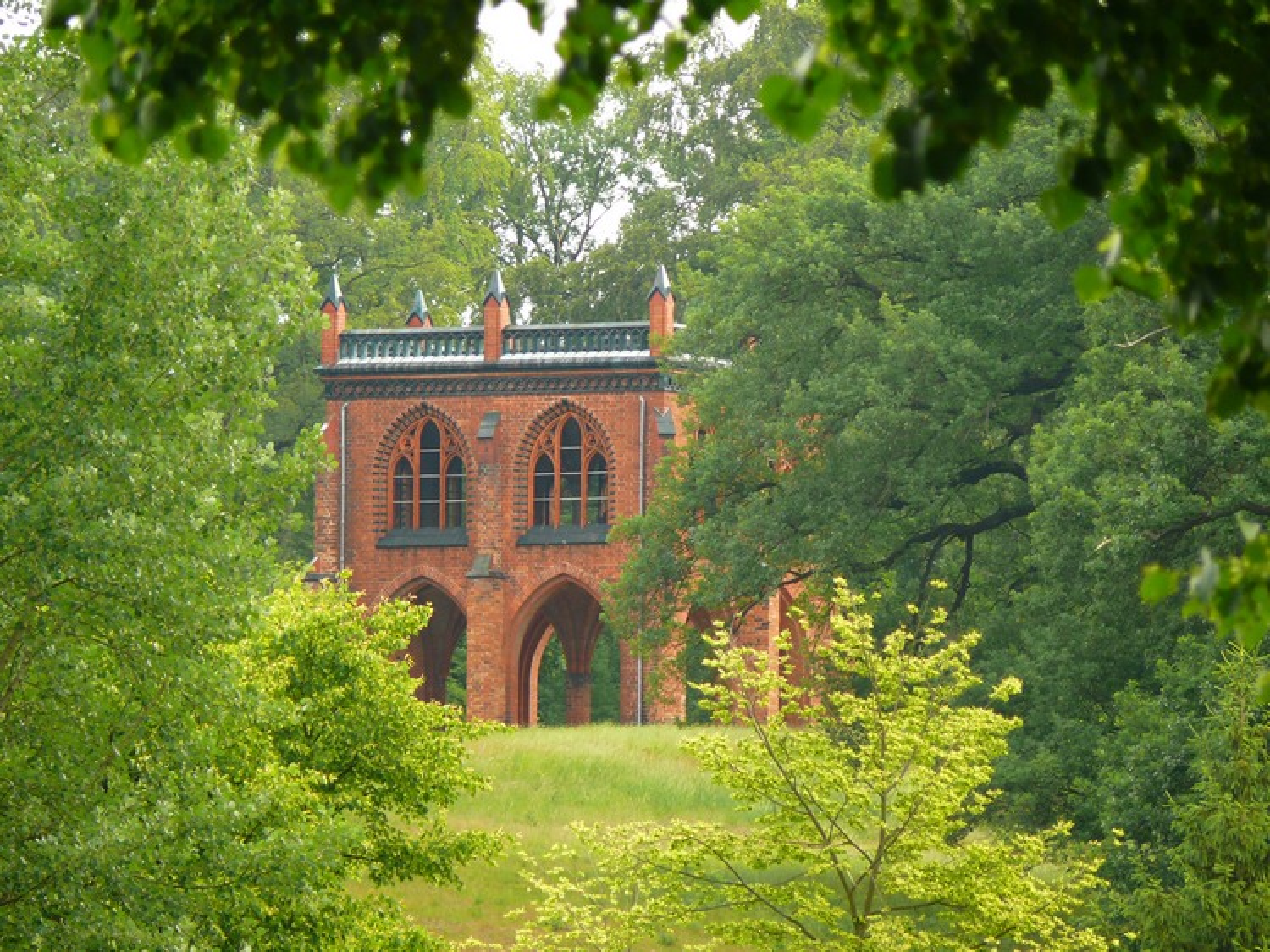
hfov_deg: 6.6
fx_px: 11076
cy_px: 476
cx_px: 635
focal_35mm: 302
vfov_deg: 4.9
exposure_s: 1/60
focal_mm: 63.9
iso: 100
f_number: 3.6
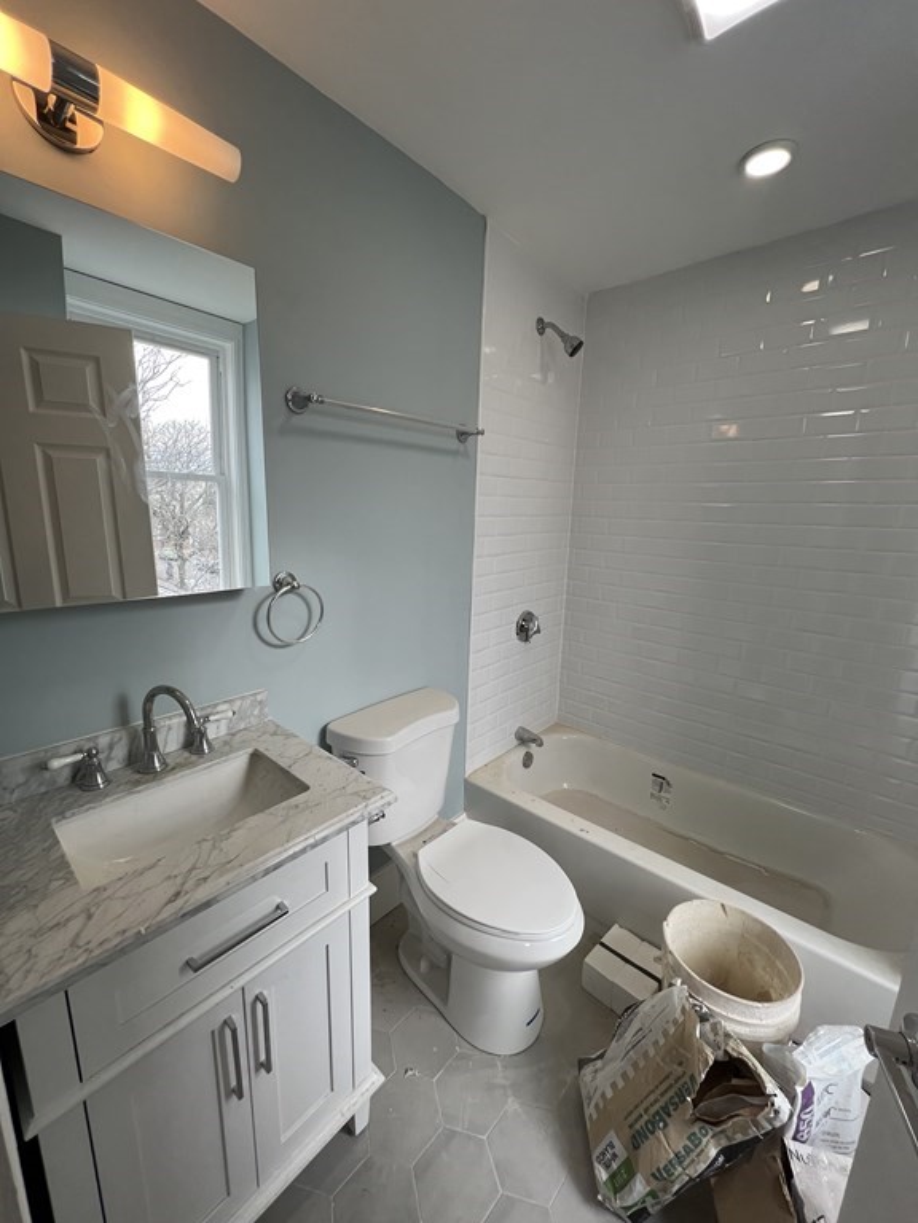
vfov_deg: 106.2
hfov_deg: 89.9
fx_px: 460
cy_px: 612
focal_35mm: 13
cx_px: 459
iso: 64
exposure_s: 1/122
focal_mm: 1.57
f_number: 1.8
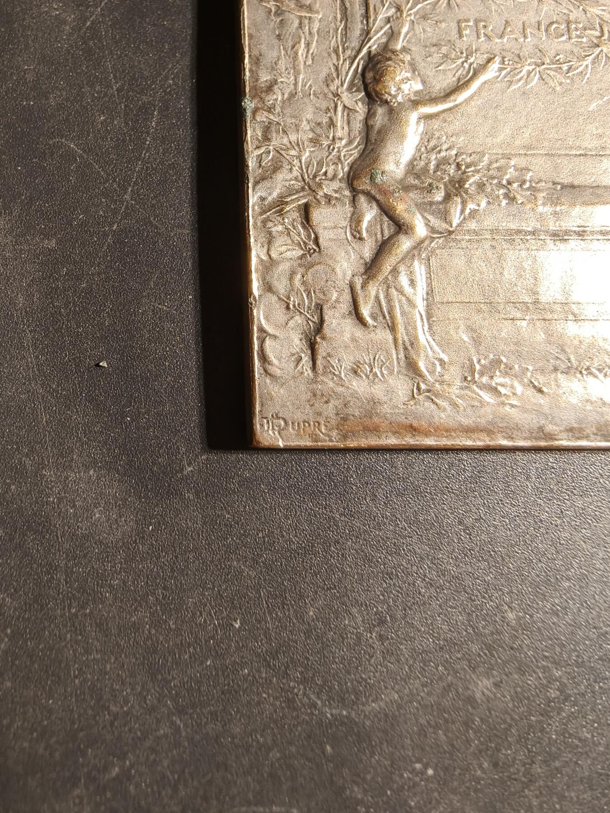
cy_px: 406
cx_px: 305
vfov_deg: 73.9
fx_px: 540
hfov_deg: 58.9
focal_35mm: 23
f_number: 2
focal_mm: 2.32
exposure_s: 1/68.9
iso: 160
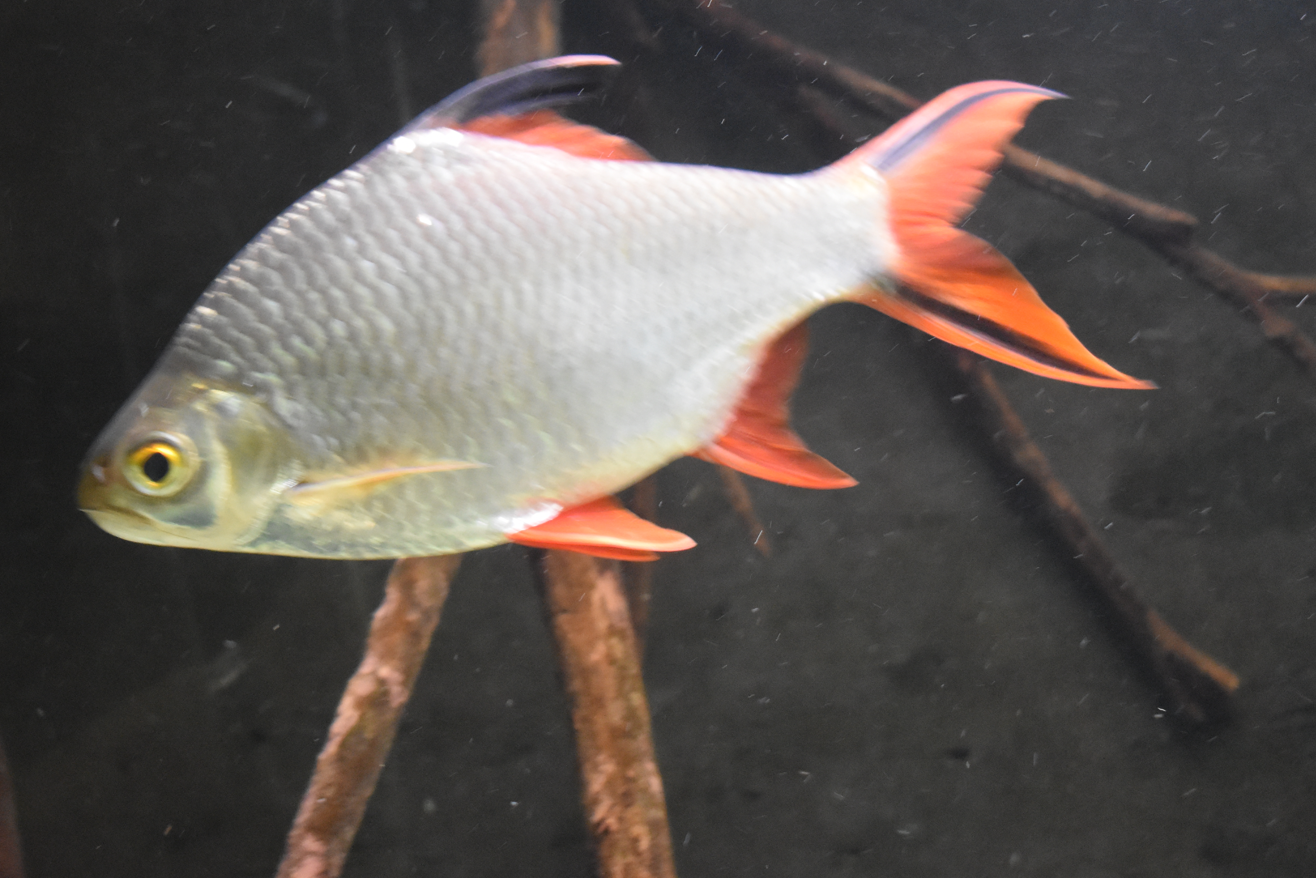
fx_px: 2449
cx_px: 449
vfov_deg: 20.3
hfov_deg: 29.9
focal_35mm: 67
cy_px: 301
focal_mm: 30
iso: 3200
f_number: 4.2
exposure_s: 1/25
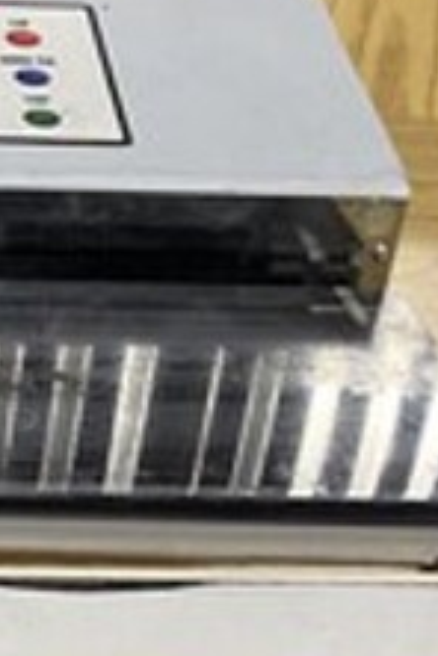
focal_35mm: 99
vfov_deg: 20.6
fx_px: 1807
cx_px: -263
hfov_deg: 12.9
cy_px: 306
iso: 320
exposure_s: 1/60
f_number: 1.8
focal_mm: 4.25
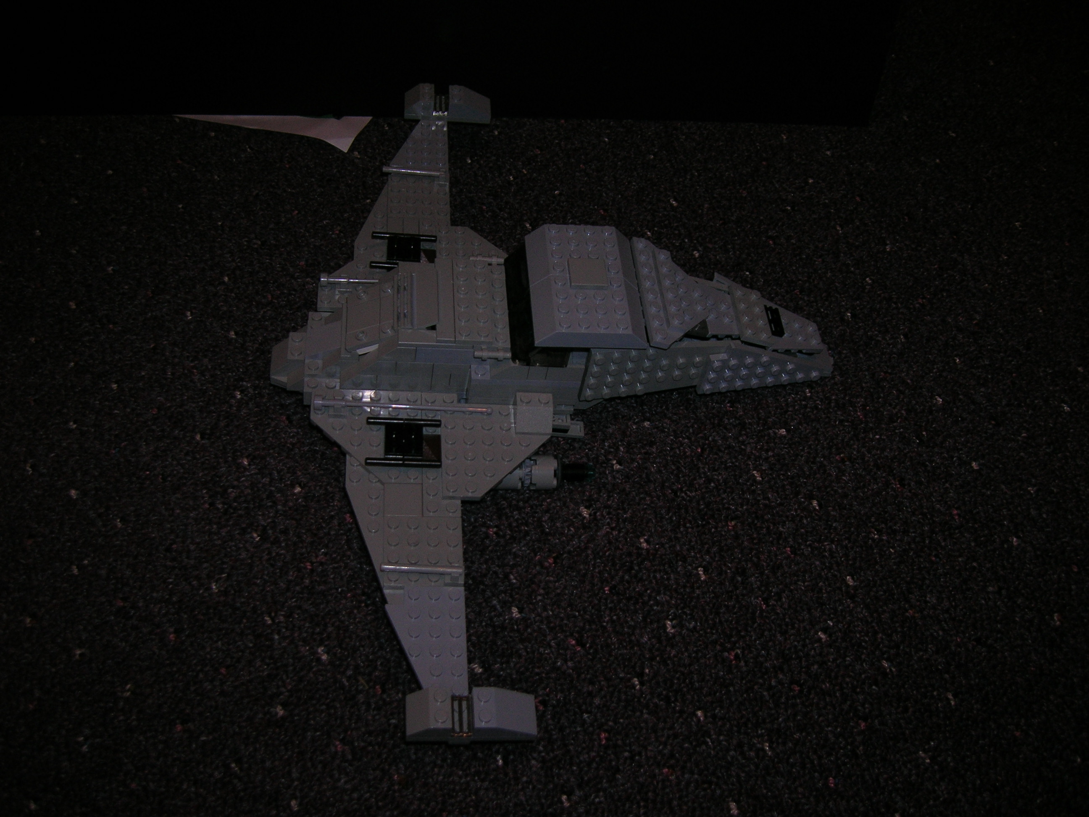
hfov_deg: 54.0
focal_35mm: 34
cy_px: 408
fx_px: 1070
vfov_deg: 41.8
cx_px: 544
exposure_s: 1/60.1
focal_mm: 5.7
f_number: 2.9
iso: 50
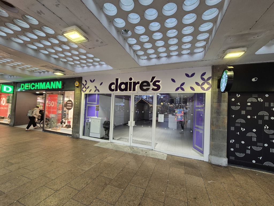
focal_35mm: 13
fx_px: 103
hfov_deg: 106.2
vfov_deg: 89.9
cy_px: 103
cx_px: 137
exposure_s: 1/50
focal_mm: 2.2
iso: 160
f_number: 2.2
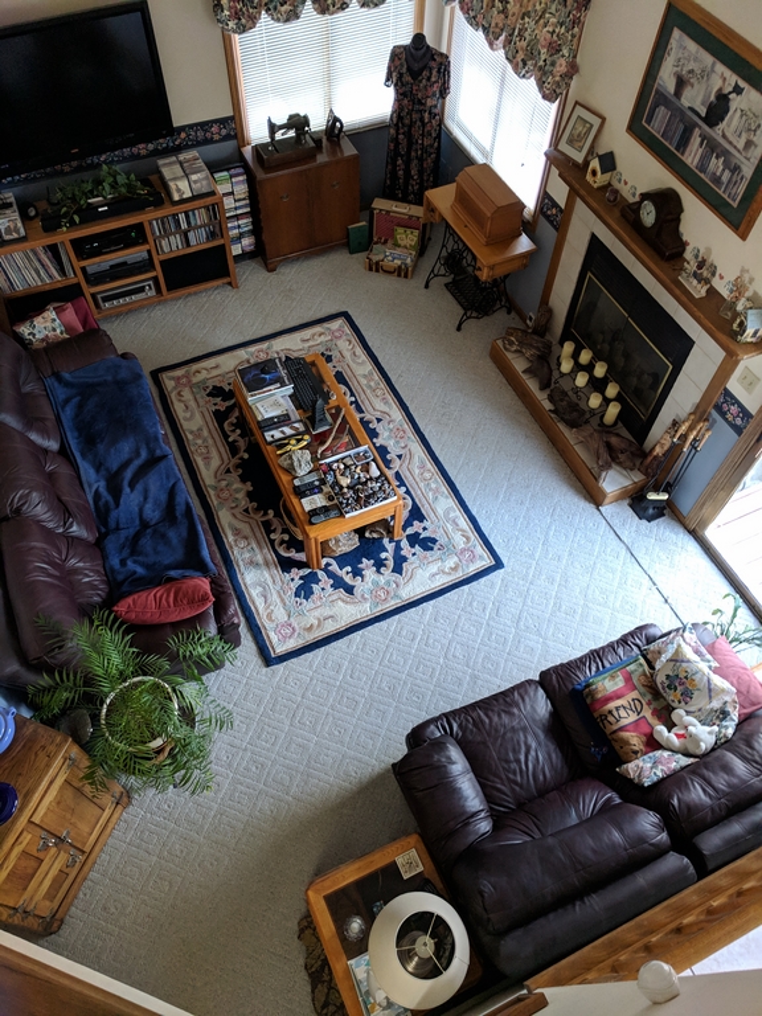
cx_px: 381
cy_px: 508
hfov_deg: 53.1
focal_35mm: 26
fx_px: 763
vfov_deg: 67.3
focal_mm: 4.67
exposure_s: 1/60
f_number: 2
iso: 344
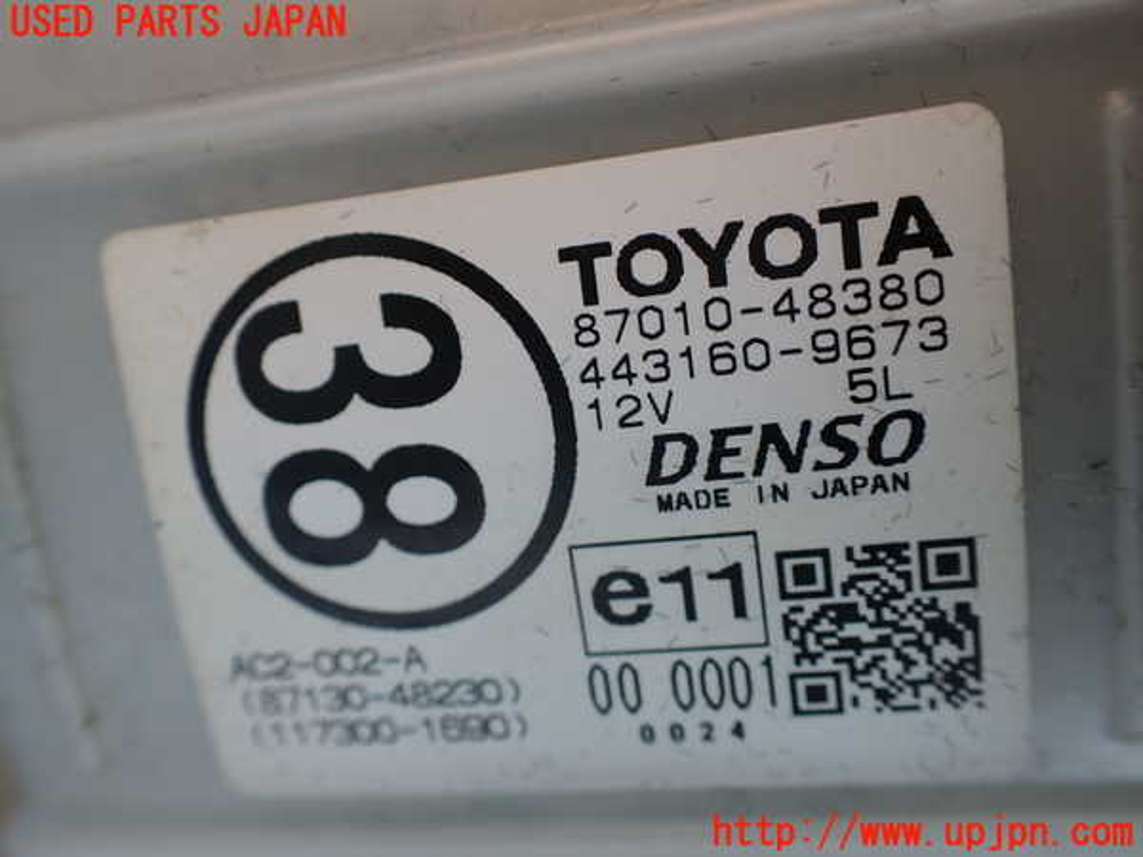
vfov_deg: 46.8
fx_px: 991
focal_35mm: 30
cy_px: 428
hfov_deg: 60.0
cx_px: 572
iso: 125
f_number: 2.3
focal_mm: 5.4
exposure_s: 1/125
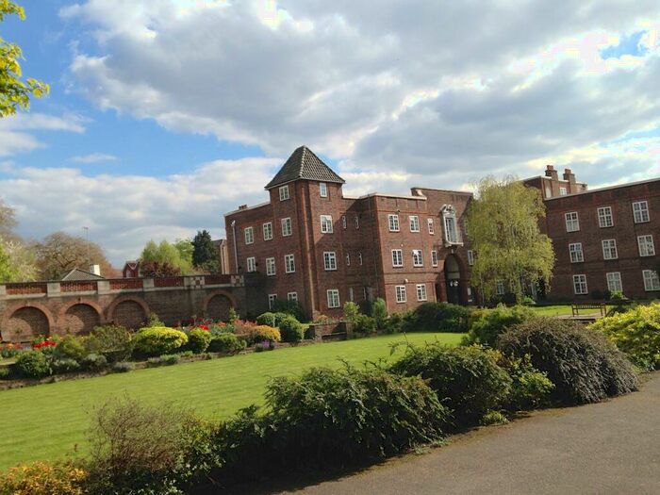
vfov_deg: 42.9
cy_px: 248
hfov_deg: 55.4
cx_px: 330
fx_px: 629
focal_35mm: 33
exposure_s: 1/1391
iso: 50
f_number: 2.4
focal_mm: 4.12
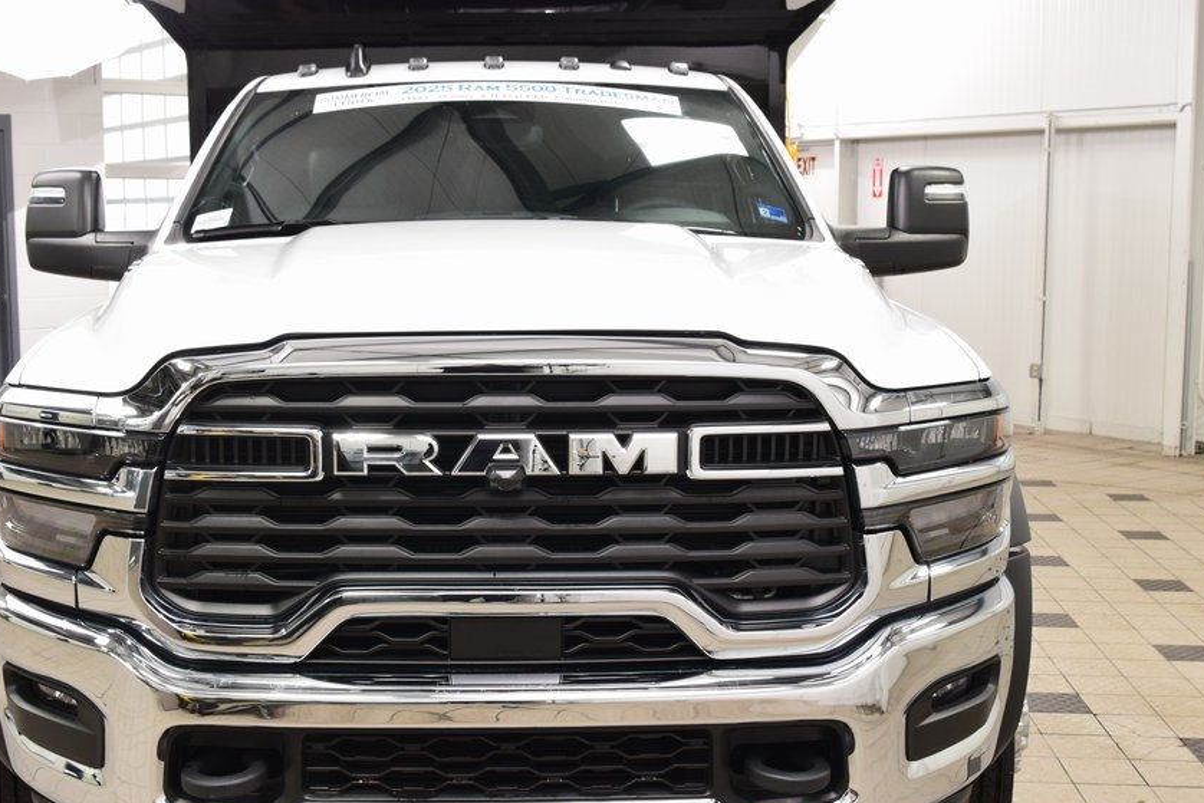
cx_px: 510
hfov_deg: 44.4
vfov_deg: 30.5
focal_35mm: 44
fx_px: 1472
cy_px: 433
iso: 1000
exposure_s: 1/30
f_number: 7.1
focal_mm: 24
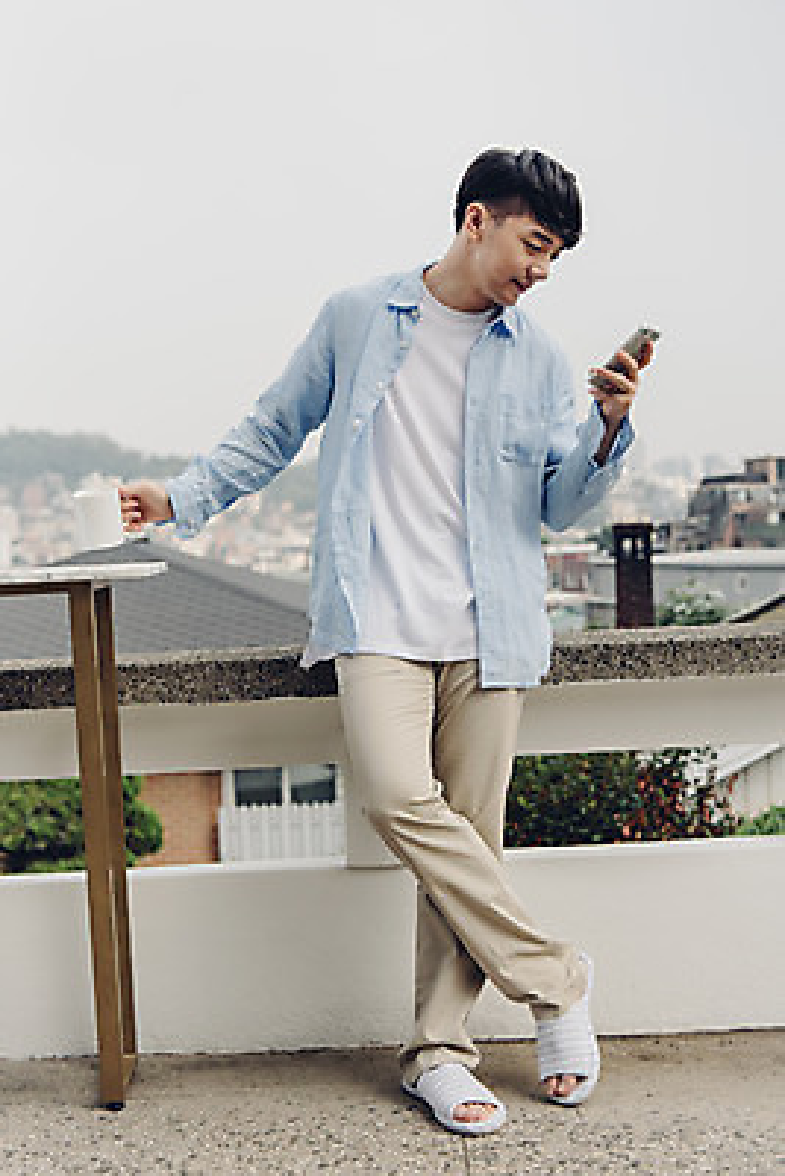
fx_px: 1569
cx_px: 392
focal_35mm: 48
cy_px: 588
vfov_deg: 41.1
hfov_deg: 28.1
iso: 400
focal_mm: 48
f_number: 3.5
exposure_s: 1/5000
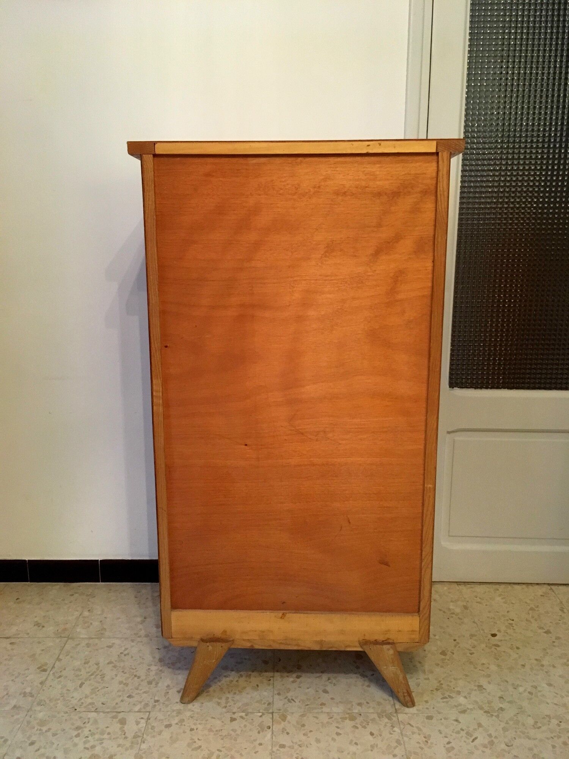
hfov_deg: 48.2
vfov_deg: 61.7
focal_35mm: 29
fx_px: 636
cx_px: 284
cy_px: 380
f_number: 2.2
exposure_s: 1/25
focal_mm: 4.15
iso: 200
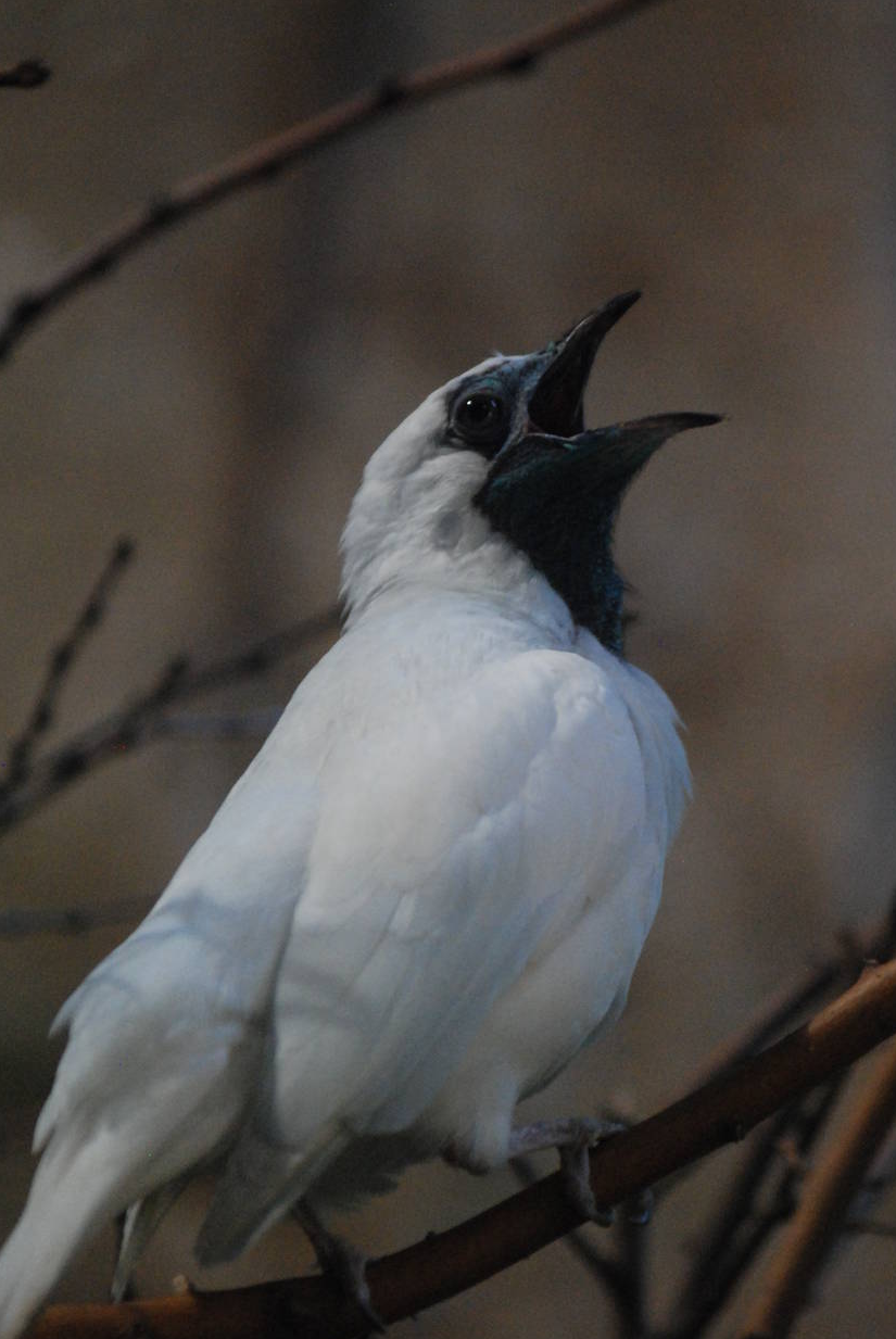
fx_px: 14137
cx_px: 406
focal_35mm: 380
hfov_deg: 3.6
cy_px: 689
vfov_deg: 5.4
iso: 1600
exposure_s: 1/160
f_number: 5
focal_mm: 195
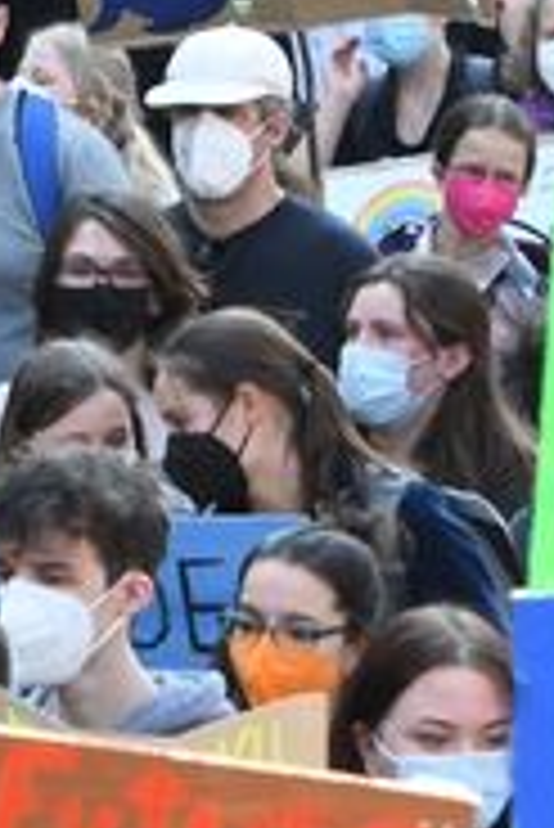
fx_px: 11703
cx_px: -448
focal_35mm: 508
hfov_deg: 2.7
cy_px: 828
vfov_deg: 4.1
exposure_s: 1/80
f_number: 6.3
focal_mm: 78
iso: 200
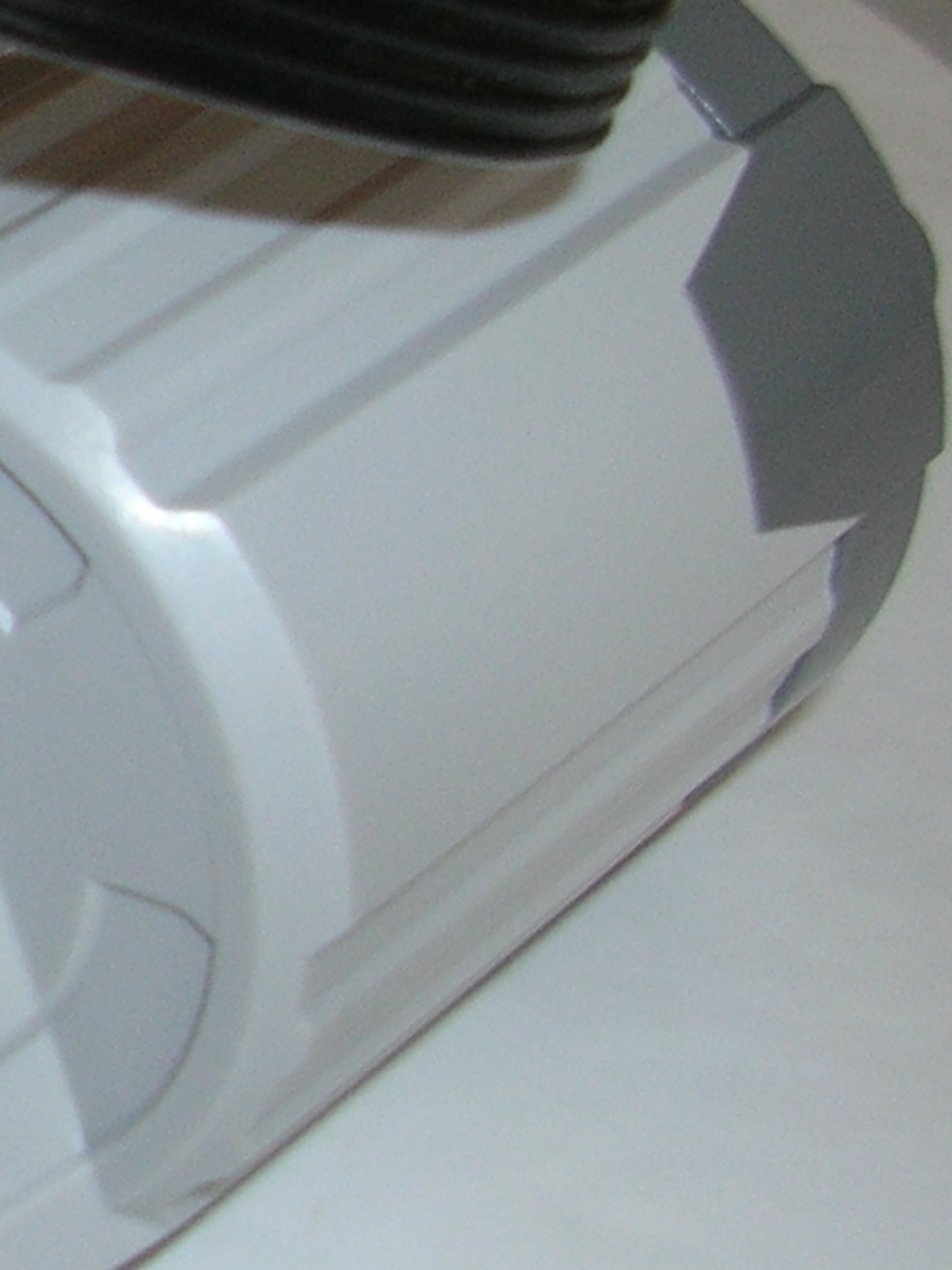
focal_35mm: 122
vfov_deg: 16.0
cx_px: -1037
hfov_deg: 10.9
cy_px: 240
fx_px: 4474
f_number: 2.8
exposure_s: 1/60.1
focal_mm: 5.8
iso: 50
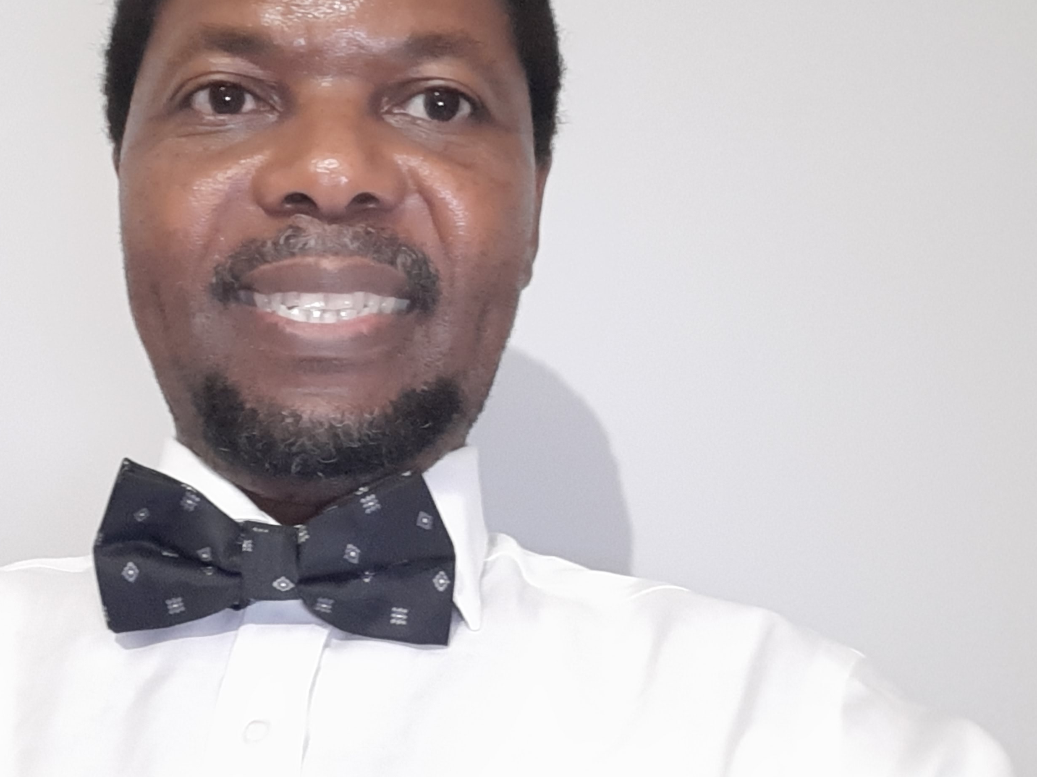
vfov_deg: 30.2
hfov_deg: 39.2
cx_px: 347
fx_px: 1438
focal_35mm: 48
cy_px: 419
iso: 1250
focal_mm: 3.4
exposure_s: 1/17
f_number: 2
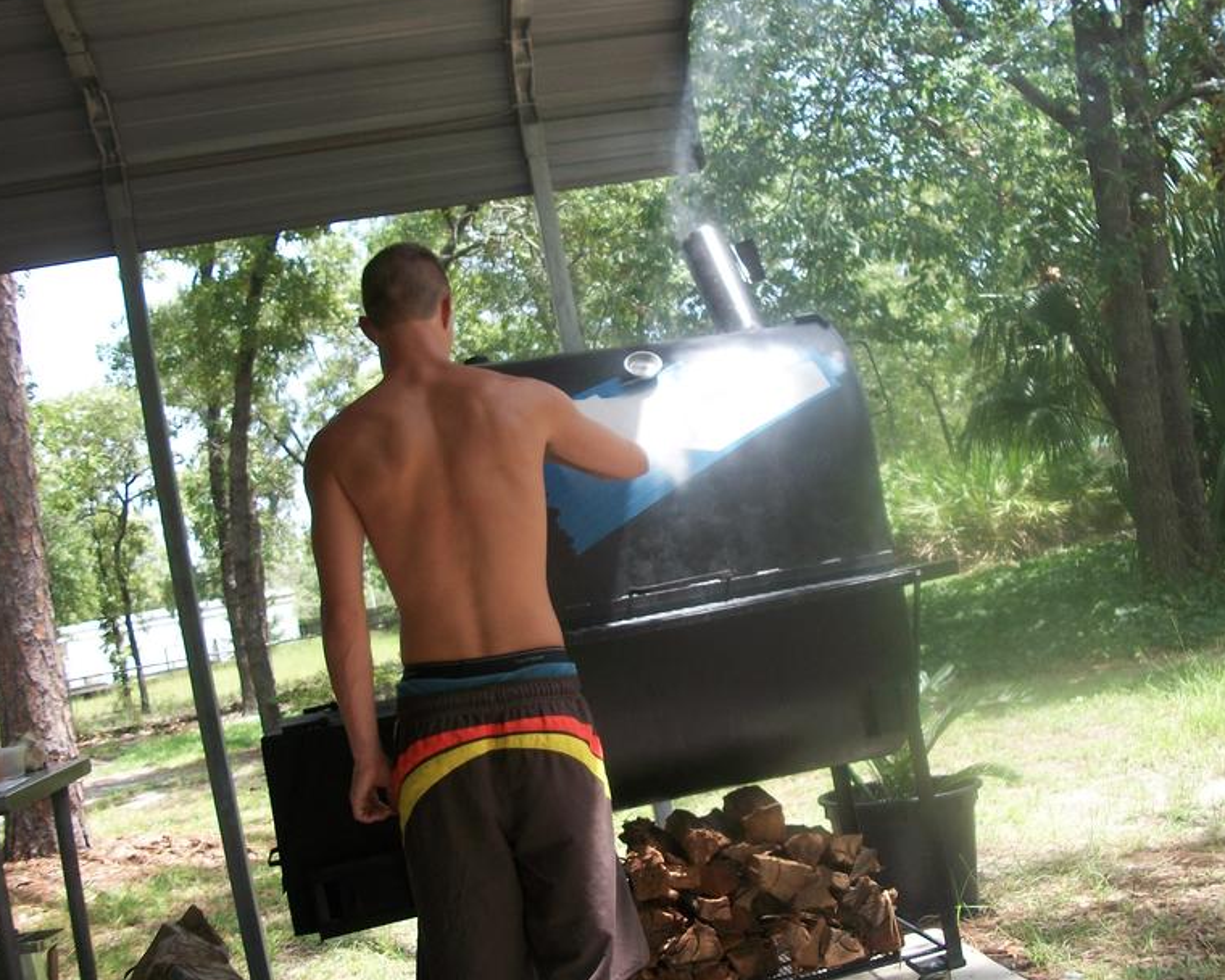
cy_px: 518
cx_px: 666
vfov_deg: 40.1
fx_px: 1341
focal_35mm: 37
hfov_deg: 49.0
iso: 80
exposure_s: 1/250
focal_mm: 5.7
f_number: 2.9
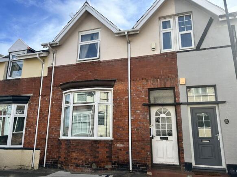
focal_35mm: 26
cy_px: 88
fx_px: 178
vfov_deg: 53.0
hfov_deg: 67.3
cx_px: 118
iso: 50
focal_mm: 5.7
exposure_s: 1/2083
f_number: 1.5
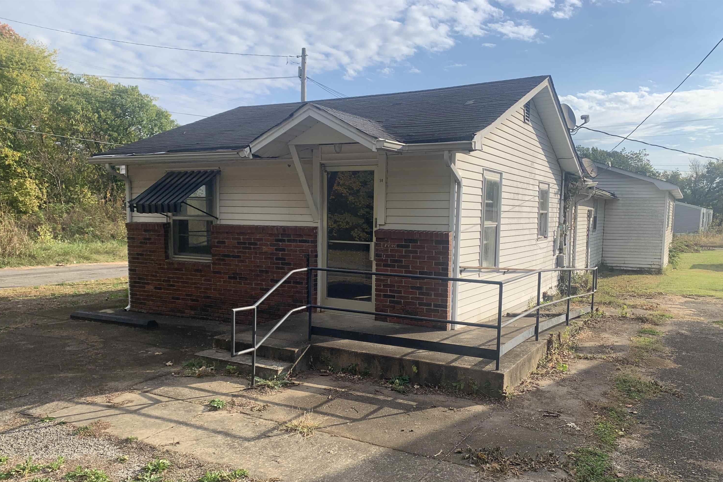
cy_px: 280
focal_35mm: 28
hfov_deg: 65.5
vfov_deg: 46.2
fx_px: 562
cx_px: 364
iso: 25
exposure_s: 1/1845
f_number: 1.8
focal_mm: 4.25
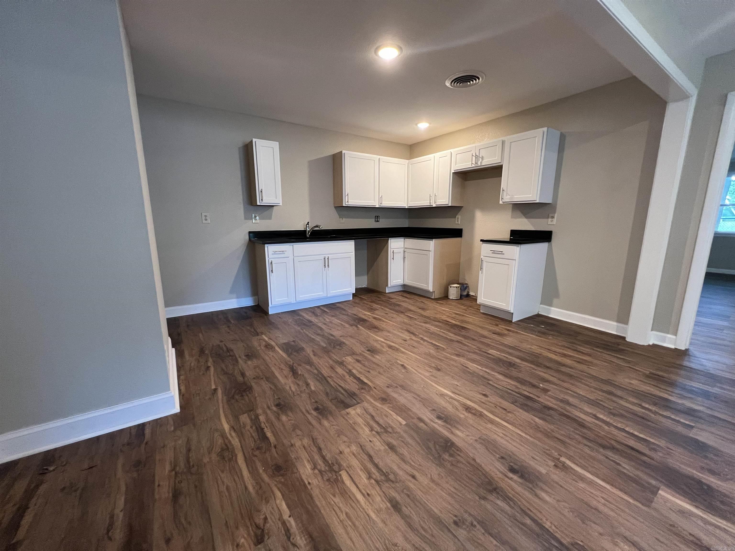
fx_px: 276
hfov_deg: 106.2
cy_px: 276
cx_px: 368
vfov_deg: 89.9
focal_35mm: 13
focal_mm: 1.57
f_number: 1.8
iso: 320
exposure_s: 1/60
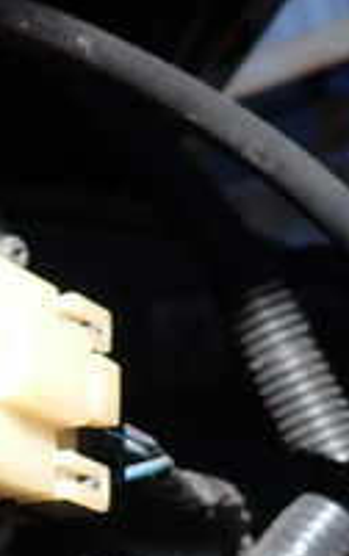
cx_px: -413
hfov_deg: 13.4
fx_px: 1200
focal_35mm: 79
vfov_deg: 25.9
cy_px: 398
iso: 100
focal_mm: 4.5
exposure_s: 1/400
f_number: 2.8
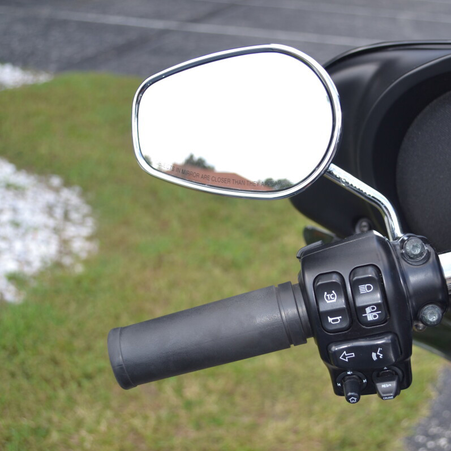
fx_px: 820
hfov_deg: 30.6
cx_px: 294
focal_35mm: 56
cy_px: 226
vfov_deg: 30.7
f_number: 4.5
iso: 100
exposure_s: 1/160
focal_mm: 29
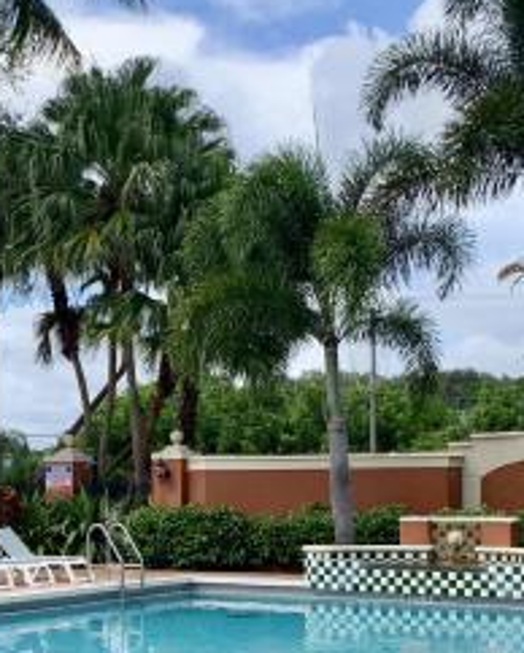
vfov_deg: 27.8
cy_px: 502
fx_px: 1297
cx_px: 54
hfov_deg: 22.3
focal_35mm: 67
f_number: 1.8
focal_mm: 4.25
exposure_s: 1/1032
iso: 25
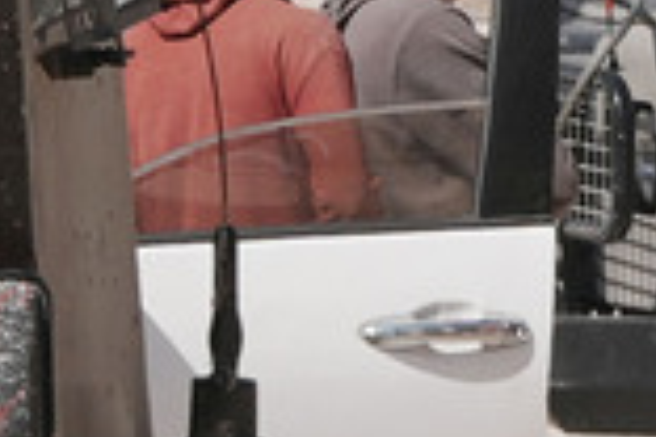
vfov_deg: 0.6
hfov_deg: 0.9
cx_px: 1438
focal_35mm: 2282
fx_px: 41580
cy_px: 277
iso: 200
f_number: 8
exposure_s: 1/1250
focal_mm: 198
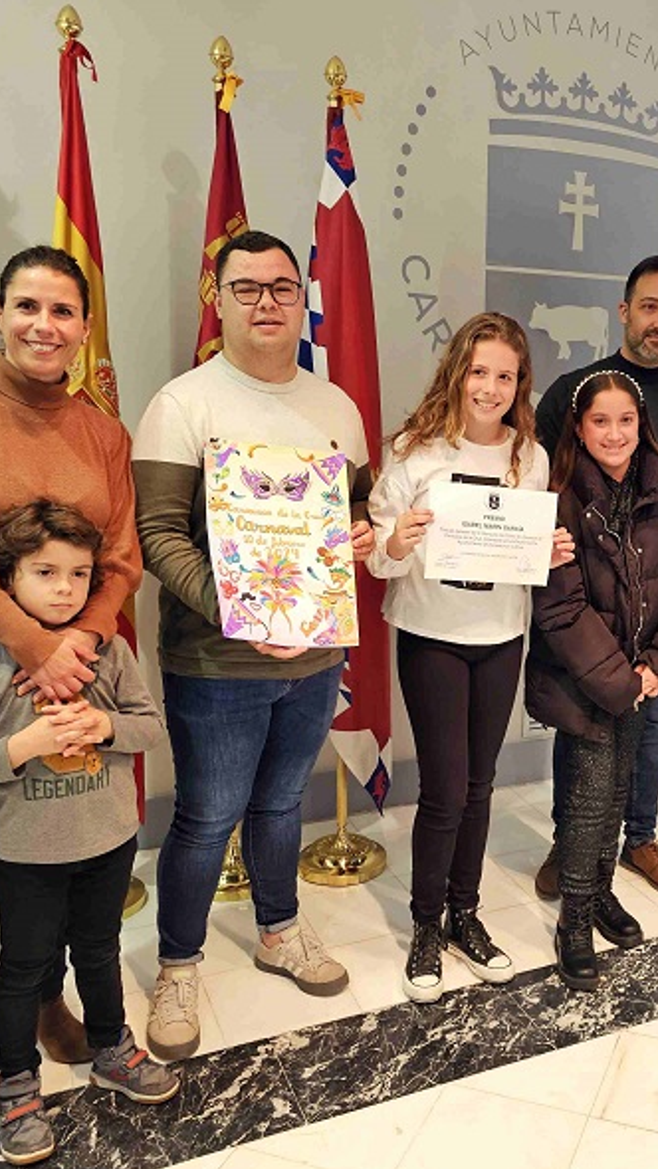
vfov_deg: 58.0
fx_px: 1054
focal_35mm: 34
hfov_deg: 33.7
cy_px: 588
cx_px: 519
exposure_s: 1/100
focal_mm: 6.3
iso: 100
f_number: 1.7
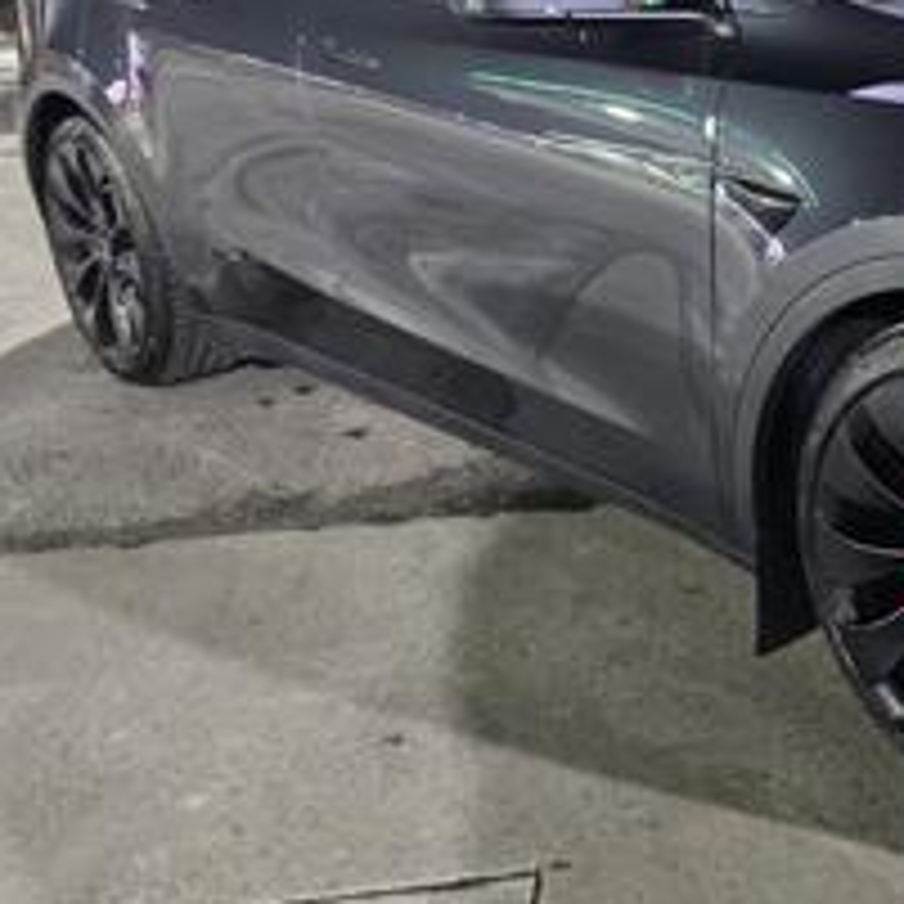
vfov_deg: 33.4
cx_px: 877
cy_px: 396
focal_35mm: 51
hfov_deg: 31.2
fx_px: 1507
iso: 1250
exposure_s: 1/27.1
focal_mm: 6.3
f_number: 1.7
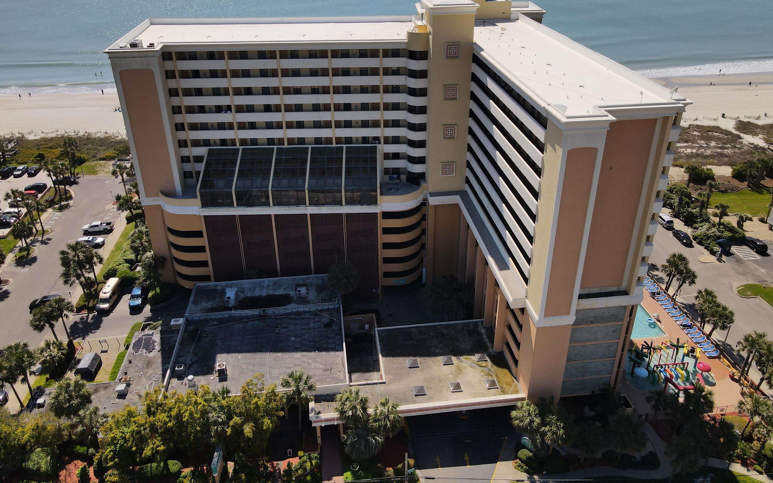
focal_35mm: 26
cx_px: 387
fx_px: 548
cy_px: 195
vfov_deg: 47.3
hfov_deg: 70.4
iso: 100
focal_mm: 4.5
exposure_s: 1/100
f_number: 2.8
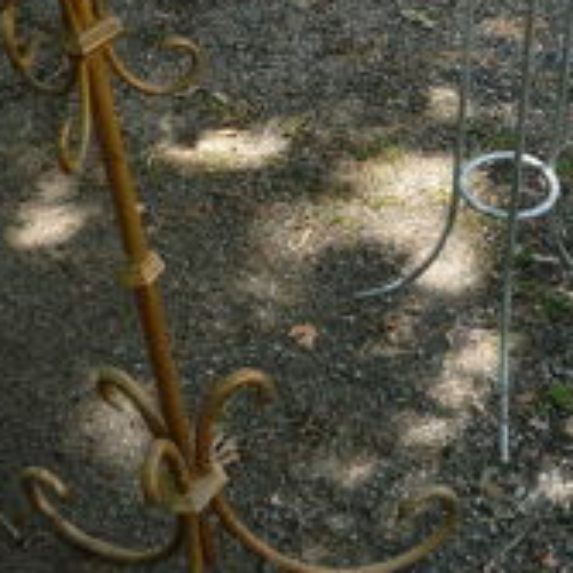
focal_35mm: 76
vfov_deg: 22.3
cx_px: 443
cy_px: 72
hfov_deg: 22.5
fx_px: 1423
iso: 100
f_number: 3.3
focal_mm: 5.2
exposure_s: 1/100
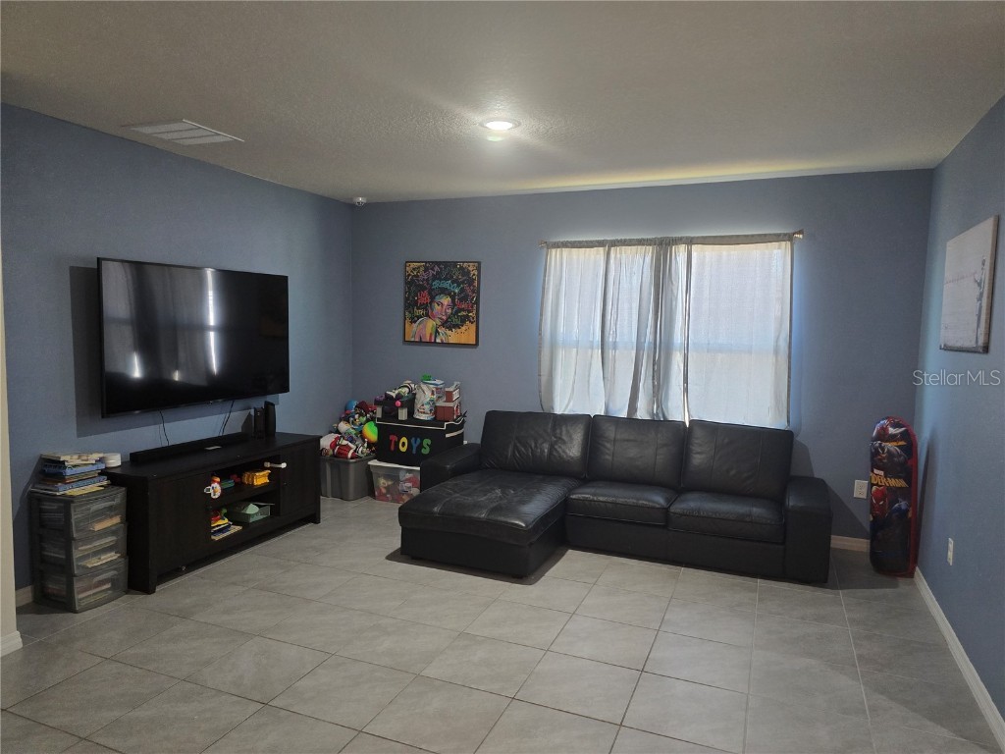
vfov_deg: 58.9
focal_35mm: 23
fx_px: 668
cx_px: 502
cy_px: 377
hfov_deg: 73.9
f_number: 1.7
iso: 500
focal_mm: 6.3
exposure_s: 1/120
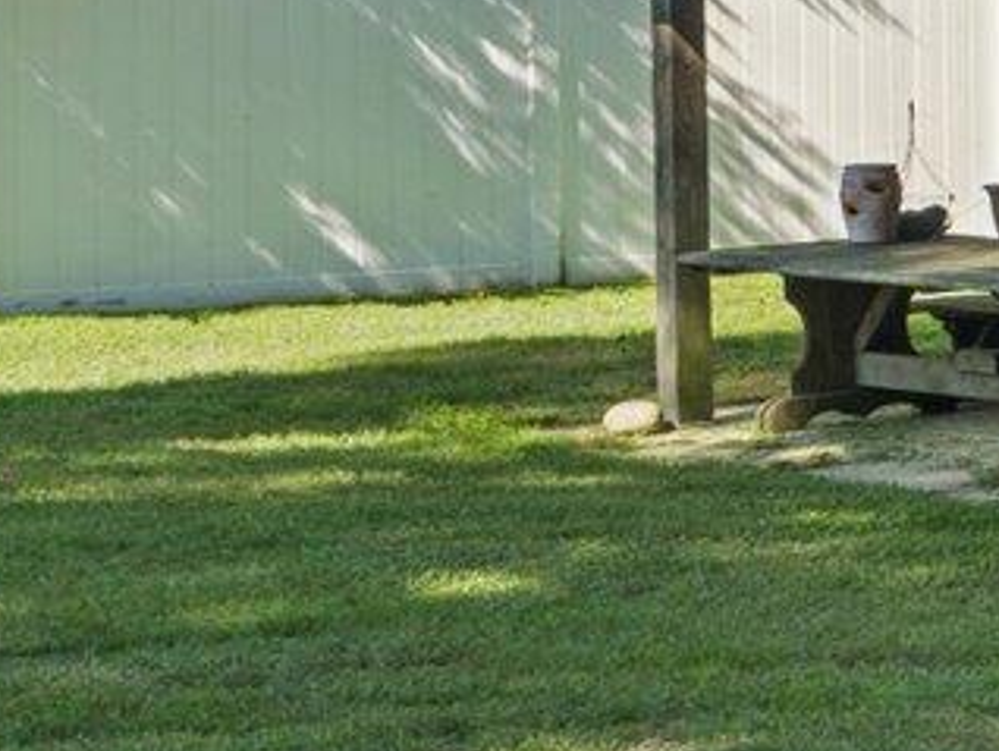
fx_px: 3755
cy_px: -36
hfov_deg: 10.5
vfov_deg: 11.3
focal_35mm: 130
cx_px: 3019
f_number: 9
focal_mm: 21
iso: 160
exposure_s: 1/80
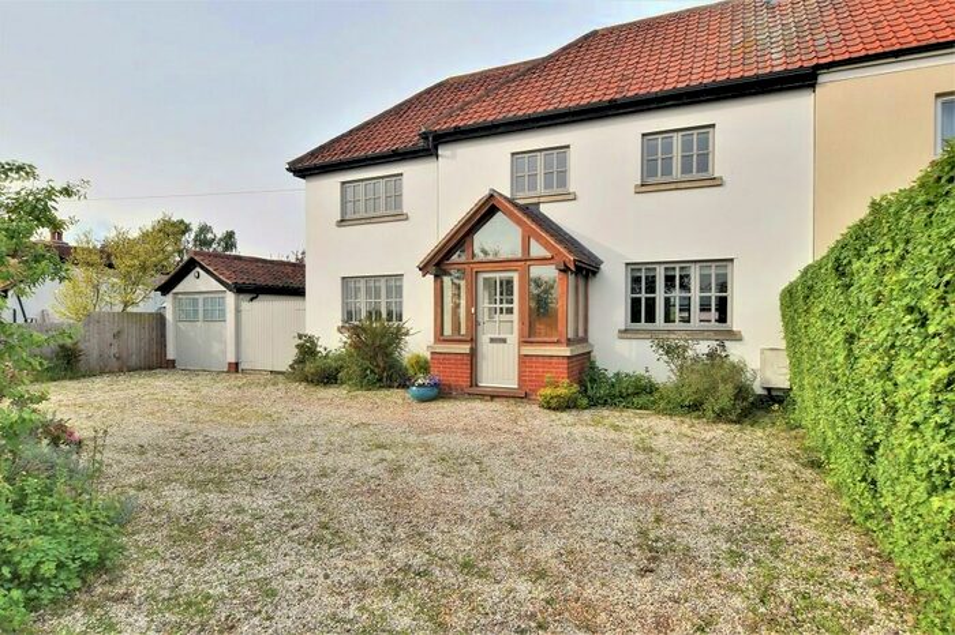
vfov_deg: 77.3
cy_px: 318
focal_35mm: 15
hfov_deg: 100.4
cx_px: 478
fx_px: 398
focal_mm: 10
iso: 100
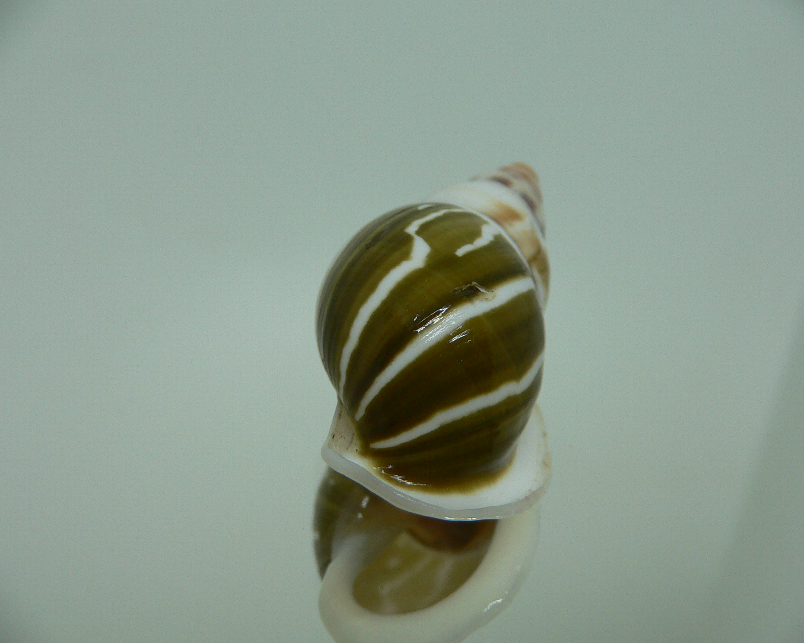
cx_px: 405
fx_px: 880
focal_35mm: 37
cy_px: 326
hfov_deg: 49.1
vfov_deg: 40.1
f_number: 2.8
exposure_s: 1/60
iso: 100
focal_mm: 4.6
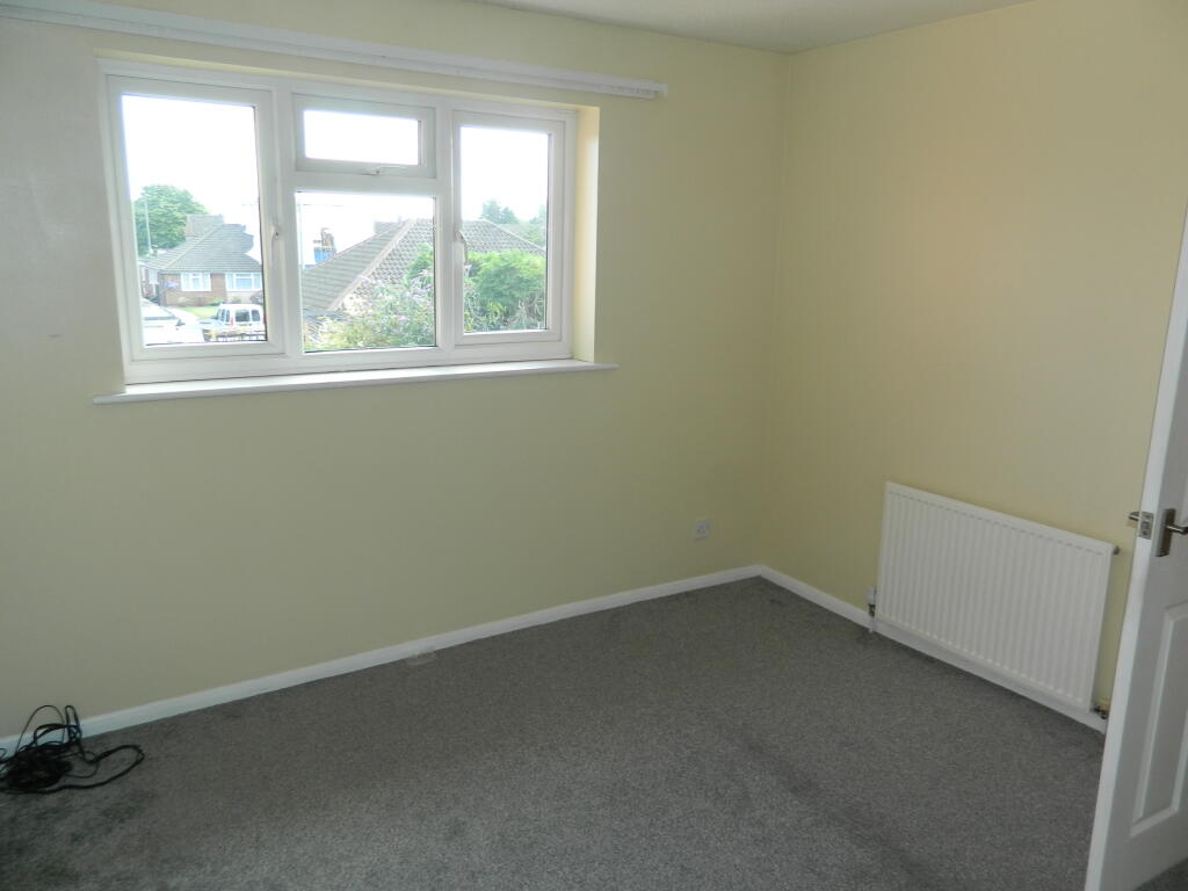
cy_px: 446
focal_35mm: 25
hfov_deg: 69.4
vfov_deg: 54.9
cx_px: 594
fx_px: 858
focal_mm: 4.5
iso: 80
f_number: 3.1
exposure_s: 1/50
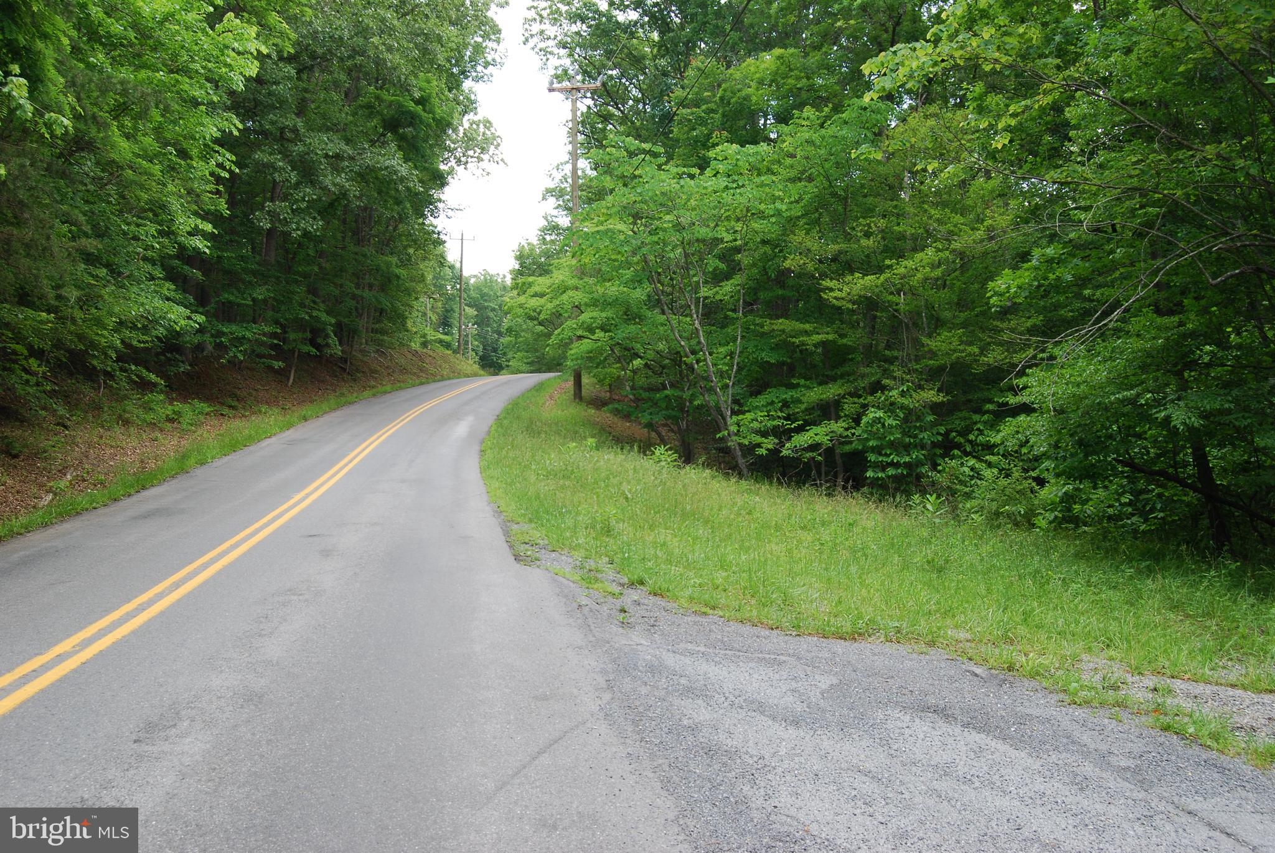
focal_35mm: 34
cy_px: 426
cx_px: 638
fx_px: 1223
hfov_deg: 55.1
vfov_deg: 38.4
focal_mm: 23
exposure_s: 1/60
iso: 200
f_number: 8
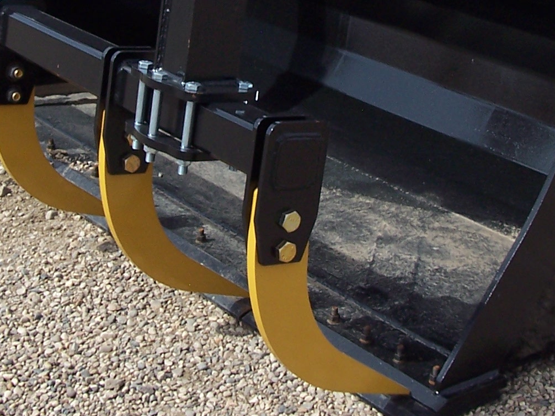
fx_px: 1395
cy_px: 53
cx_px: 265
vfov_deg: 16.8
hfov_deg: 22.5
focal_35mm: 87
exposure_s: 1/750
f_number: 4
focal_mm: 6.3
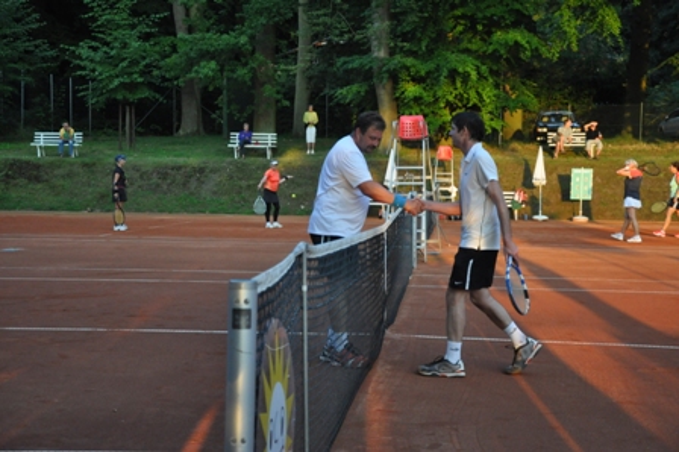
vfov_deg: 21.5
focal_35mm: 63
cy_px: 226
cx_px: 340
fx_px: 1187
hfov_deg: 31.9
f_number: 4.8
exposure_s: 1/500
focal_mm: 42
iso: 1400
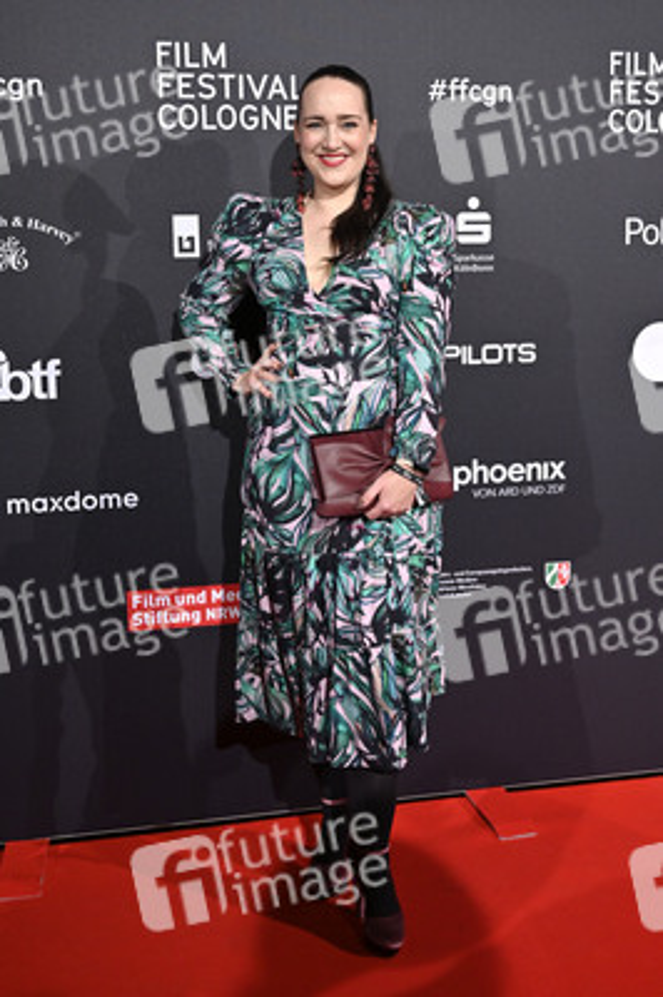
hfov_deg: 37.8
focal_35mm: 35
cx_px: 332
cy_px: 498
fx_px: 968
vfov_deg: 54.5
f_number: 4
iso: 1000
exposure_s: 1/200
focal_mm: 35
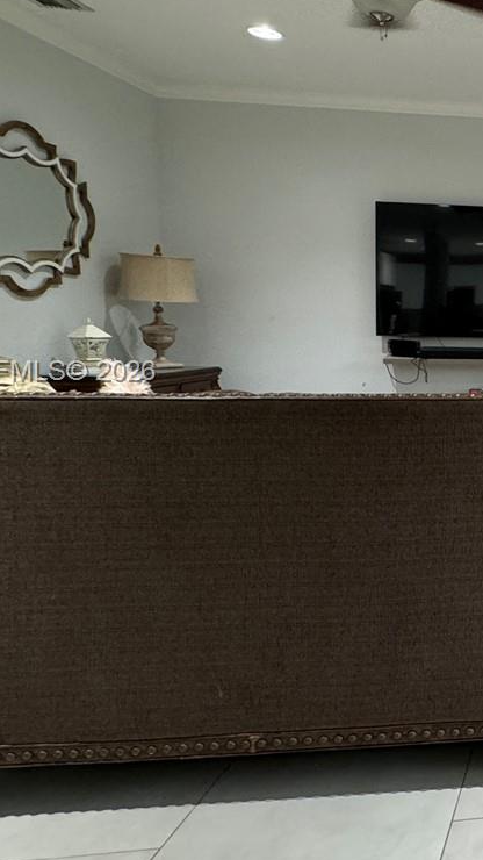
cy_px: 373
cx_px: 723
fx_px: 752
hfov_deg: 26.2
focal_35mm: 33
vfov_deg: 59.3
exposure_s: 1/60
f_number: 2.2
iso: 250
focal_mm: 2.22
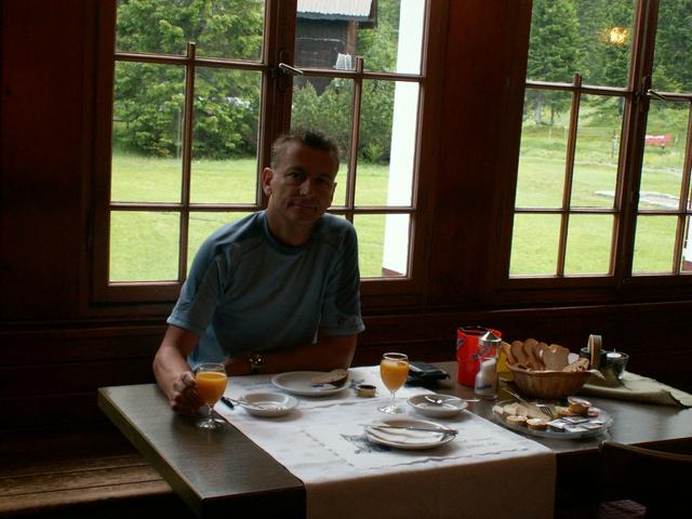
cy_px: 260
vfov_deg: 27.5
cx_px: 346
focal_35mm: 53
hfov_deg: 36.2
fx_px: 1060
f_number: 3.2
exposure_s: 1/40
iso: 100
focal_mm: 8.8
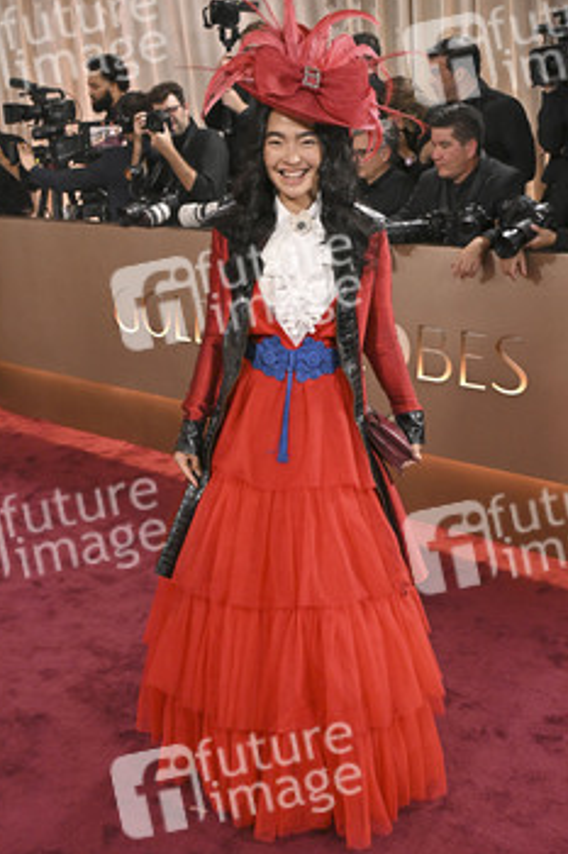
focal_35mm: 40
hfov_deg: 33.4
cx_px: 307
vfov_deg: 48.5
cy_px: 415
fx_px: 948
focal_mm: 35
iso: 2500
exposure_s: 1/320
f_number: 5.6
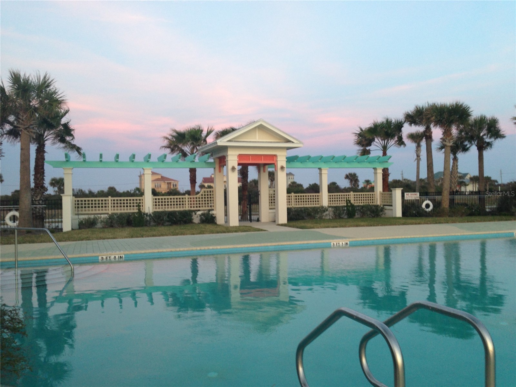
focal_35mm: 33
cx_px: 258
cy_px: 194
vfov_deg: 42.9
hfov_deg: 55.4
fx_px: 492
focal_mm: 4.13
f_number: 2.4
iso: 64
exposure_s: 1/20
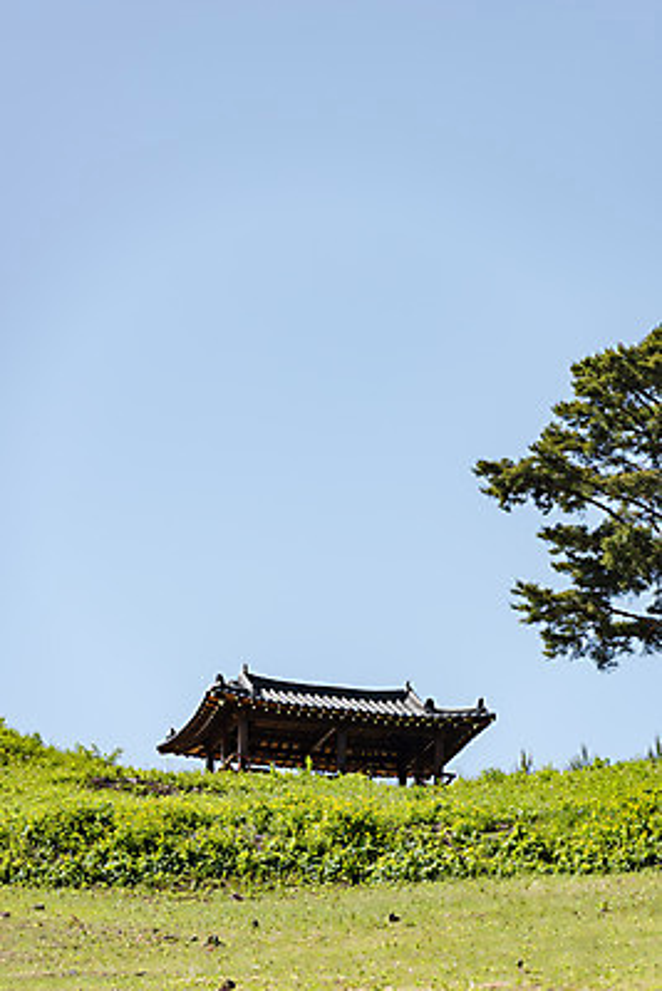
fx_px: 5511
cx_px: 331
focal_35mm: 200
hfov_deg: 6.9
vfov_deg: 10.3
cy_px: 496
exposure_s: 1/640
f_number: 5
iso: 100
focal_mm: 200
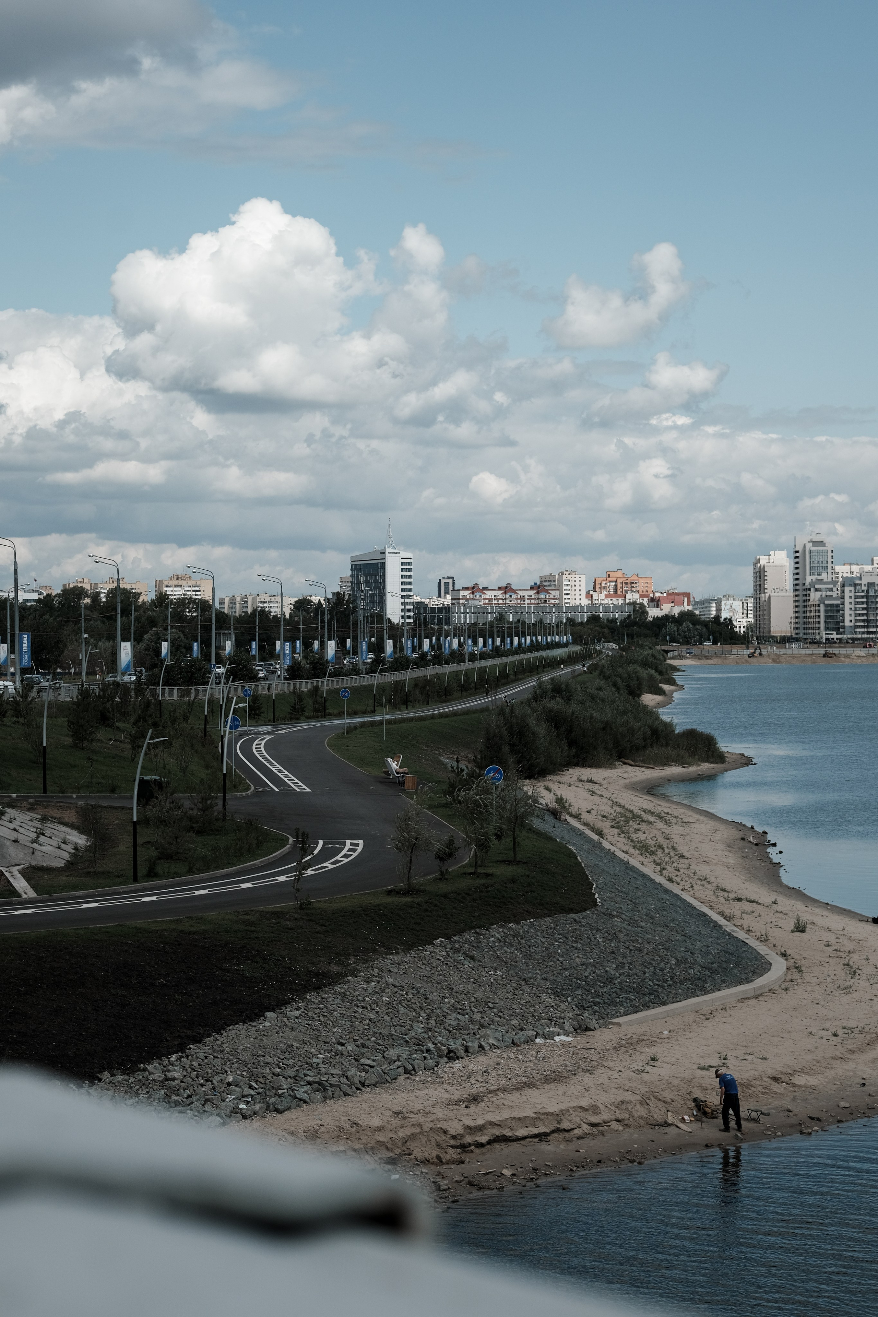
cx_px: 439
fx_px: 2744
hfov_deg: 18.2
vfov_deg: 27.0
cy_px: 658
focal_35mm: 75
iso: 200
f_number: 5.6
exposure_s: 1/1600
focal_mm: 50
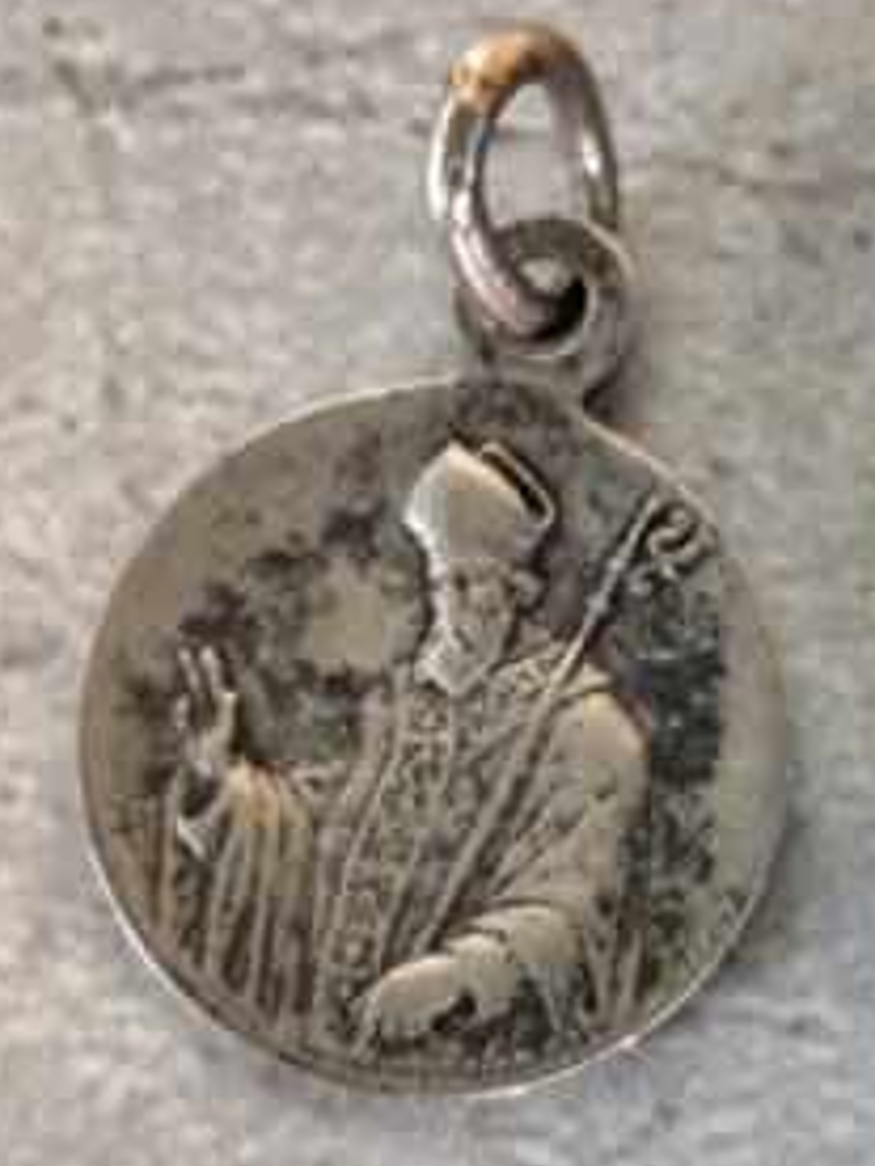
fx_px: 4550
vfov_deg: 14.6
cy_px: 659
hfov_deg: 11.0
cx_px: 541
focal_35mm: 135
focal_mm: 6.19
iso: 400
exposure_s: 1/25
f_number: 1.65
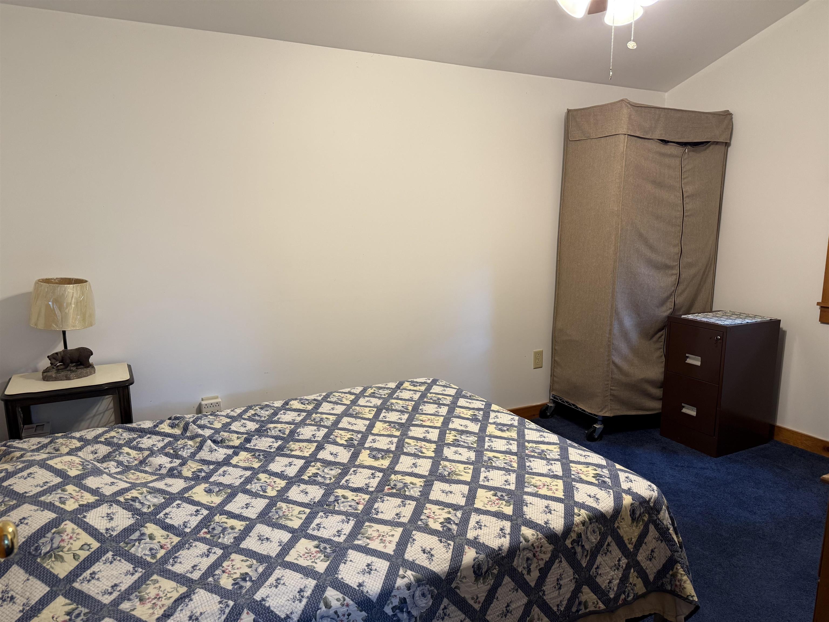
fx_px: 575
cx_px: 414
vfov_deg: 56.8
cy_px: 311
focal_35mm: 24
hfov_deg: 71.6
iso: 160
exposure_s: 1/60
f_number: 1.78
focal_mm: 6.76
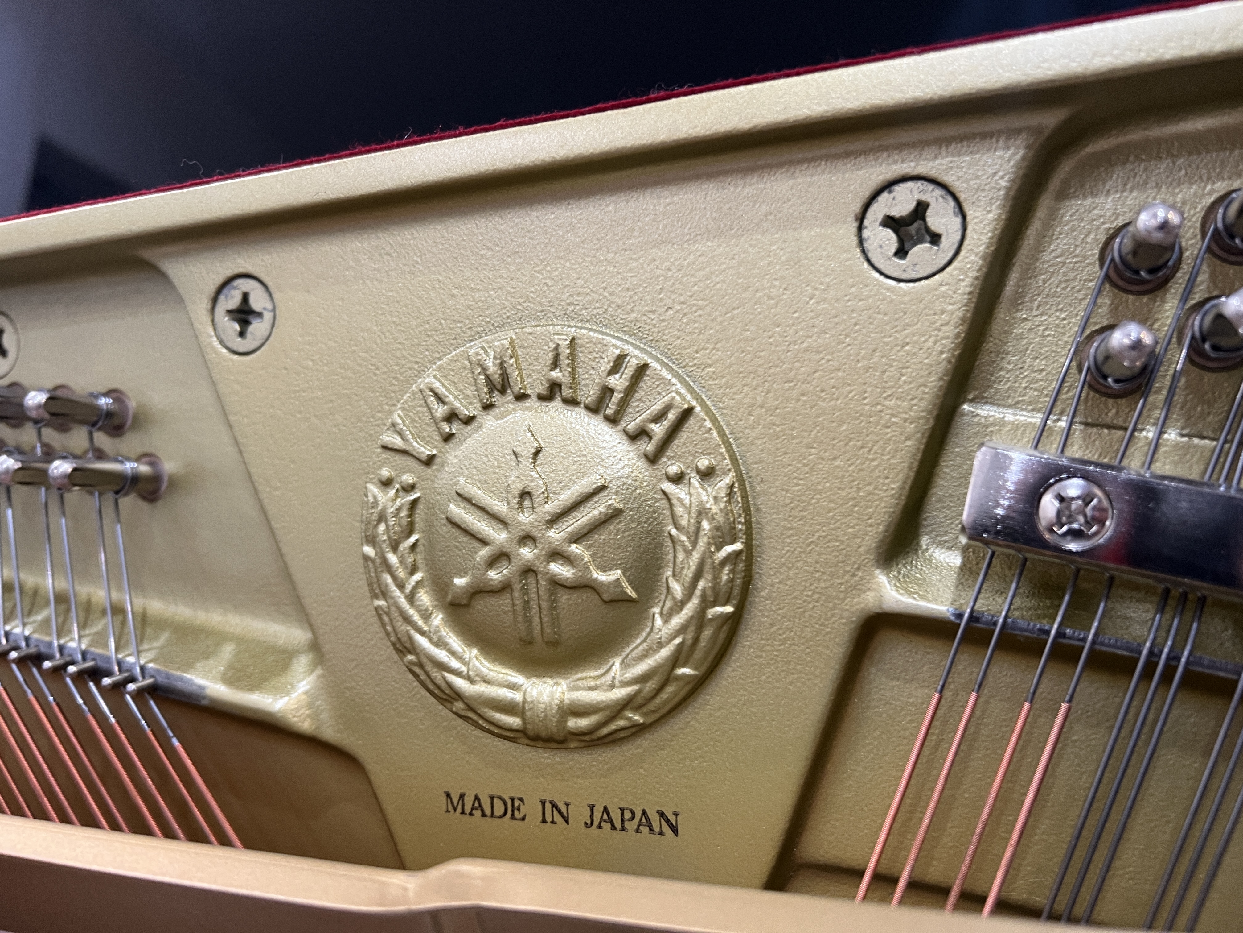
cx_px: 622
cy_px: 466
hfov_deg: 67.3
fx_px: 934
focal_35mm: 26
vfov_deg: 53.1
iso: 125
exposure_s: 1/60
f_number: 1.5
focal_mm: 5.7
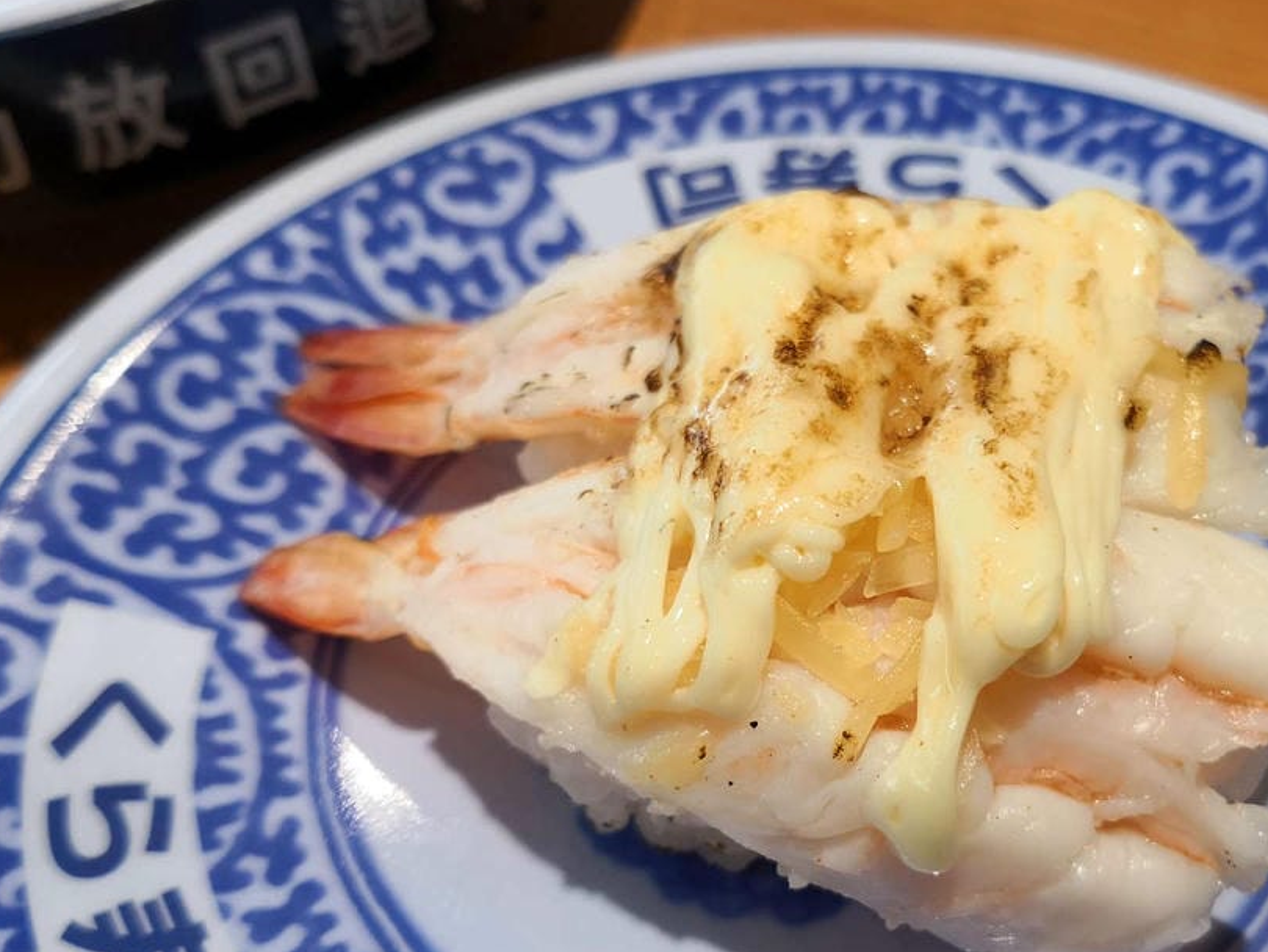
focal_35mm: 40
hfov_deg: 45.9
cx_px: 870
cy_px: 559
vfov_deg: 35.9
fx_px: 1466
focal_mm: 3.95
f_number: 1.6
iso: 50
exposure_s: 1/189
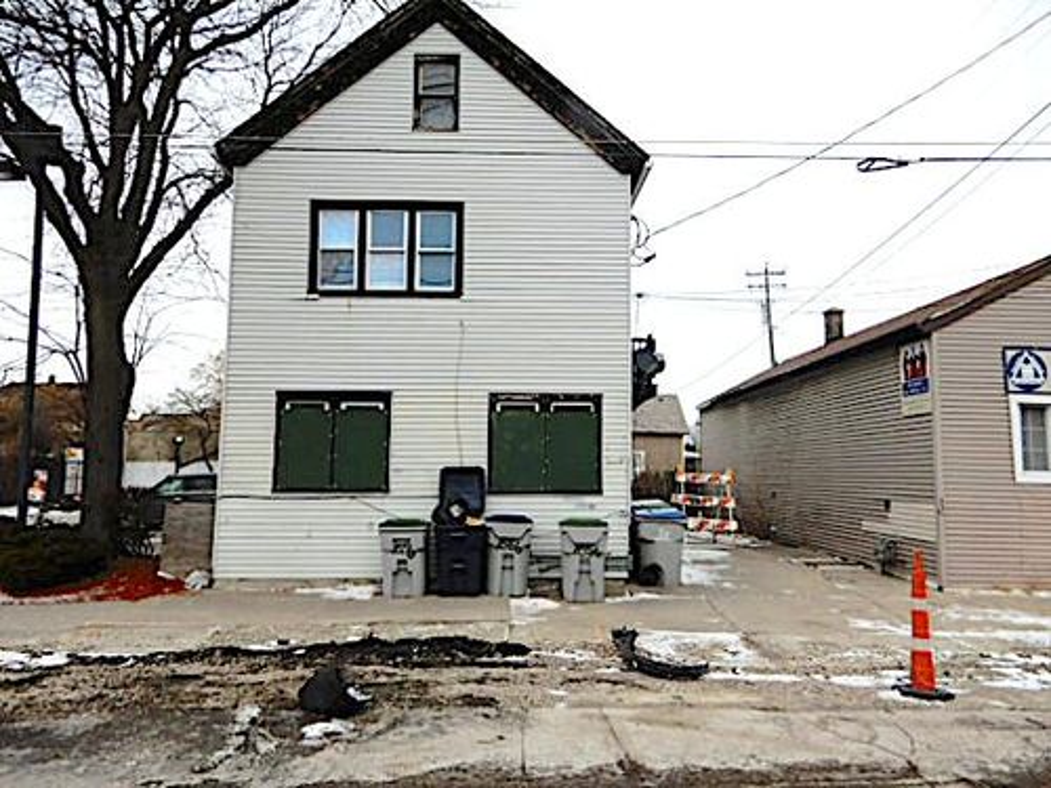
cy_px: 394
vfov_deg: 56.8
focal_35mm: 24
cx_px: 526
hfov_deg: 71.6
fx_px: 729
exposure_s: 1/500
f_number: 3.4
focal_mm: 4.3
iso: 80
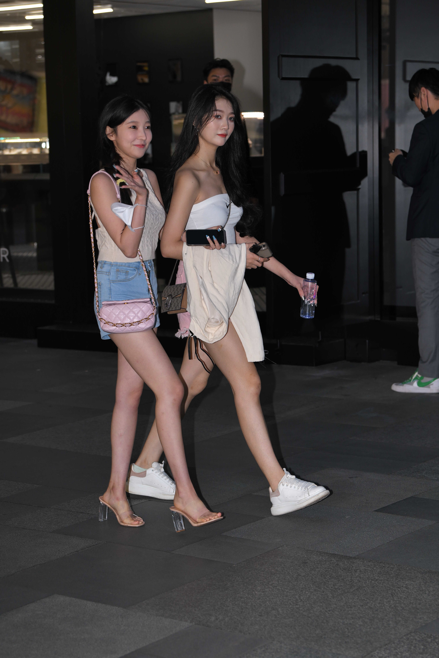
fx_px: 1573
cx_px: 220
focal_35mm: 86
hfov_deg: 15.9
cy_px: 329
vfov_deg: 23.6
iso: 500
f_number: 4.5
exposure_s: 1/200
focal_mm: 86
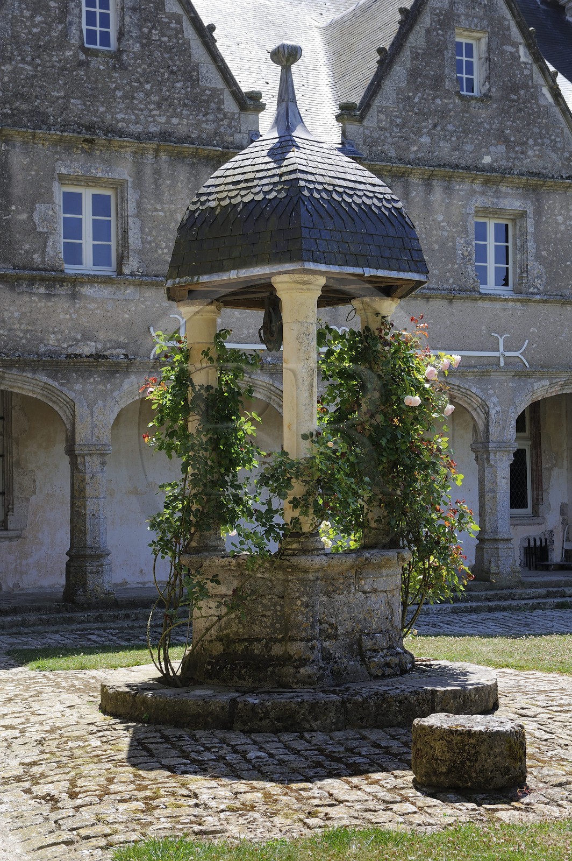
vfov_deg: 33.4
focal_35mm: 60
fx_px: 1432
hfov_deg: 22.6
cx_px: 286
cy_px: 430
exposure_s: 1/160
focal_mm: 60
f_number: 8
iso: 200
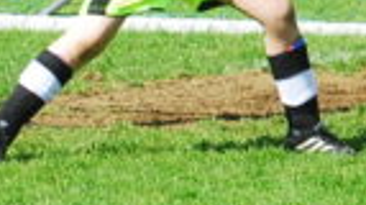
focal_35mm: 693
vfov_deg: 1.7
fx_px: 6717
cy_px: -226
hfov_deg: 3.1
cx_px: 839
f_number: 5.6
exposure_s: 1/500
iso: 200
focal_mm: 82
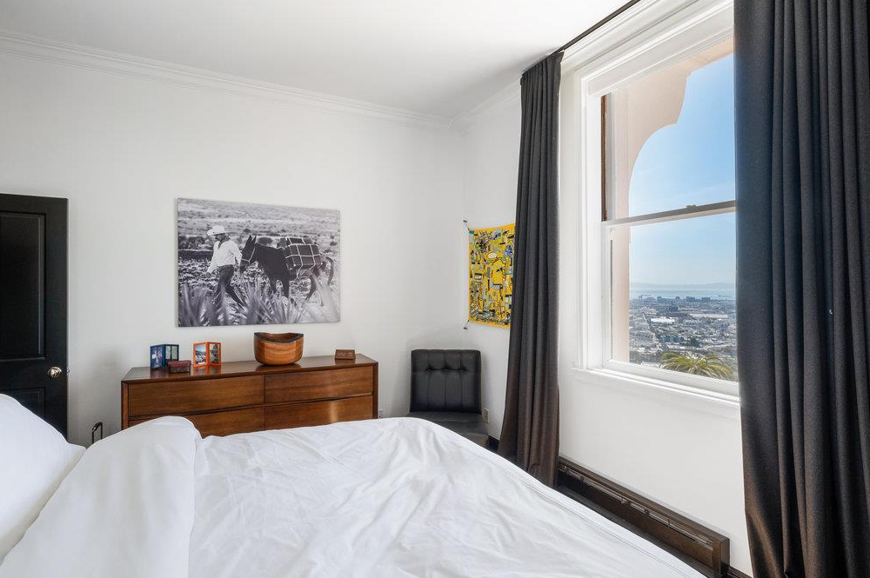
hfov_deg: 88.2
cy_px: 289
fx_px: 449
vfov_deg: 65.6
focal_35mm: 19
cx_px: 441
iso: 400
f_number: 11
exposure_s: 1/30
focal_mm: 15.5
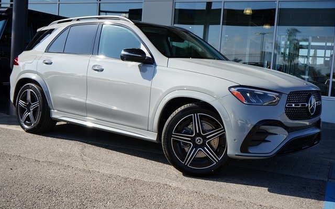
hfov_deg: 49.3
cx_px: 168
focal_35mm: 40
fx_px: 365
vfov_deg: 32.0
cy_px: 101
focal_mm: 39
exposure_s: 1/1600
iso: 1000
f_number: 8
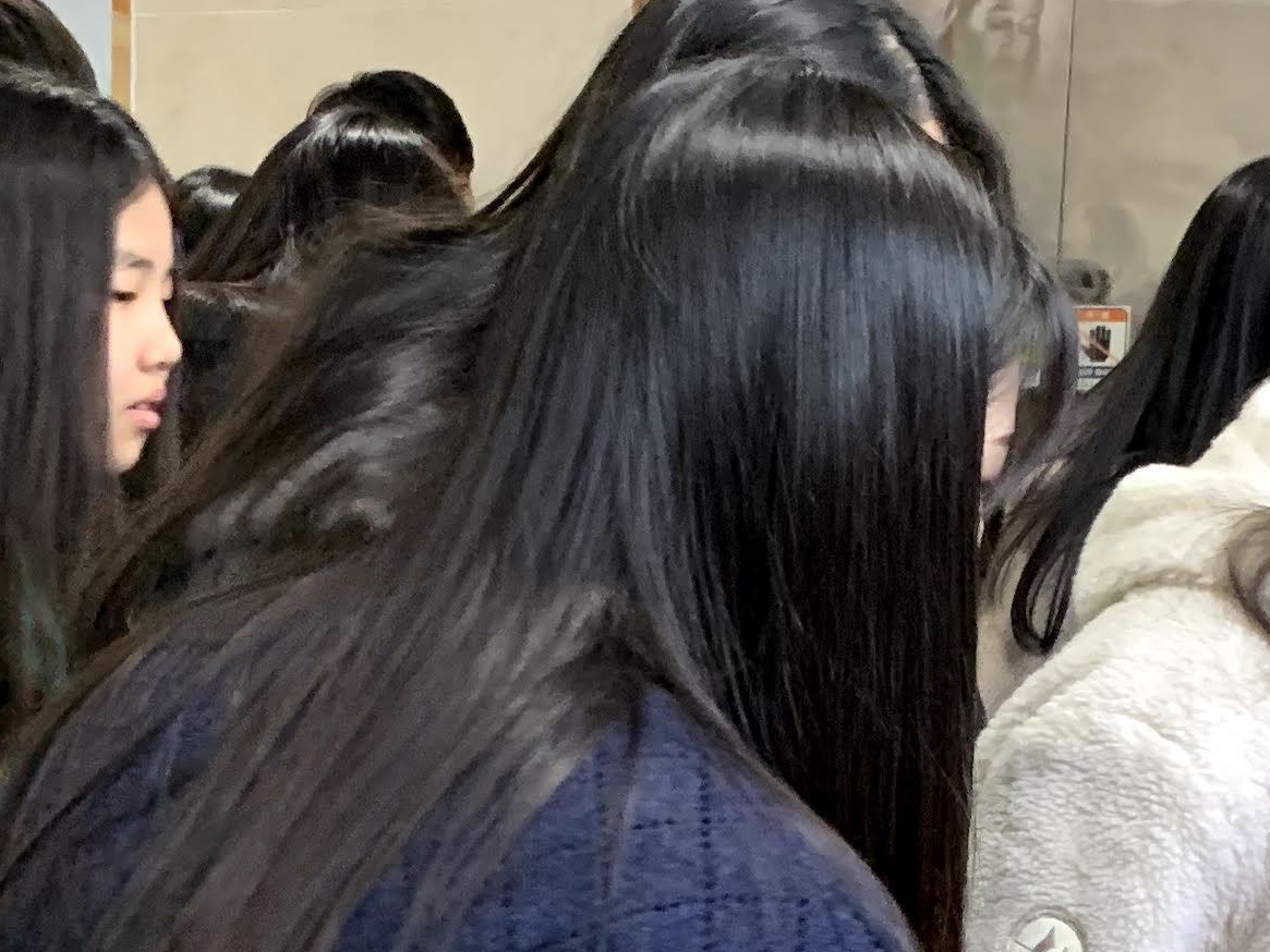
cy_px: 1029
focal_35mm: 90
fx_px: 3302
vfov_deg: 16.0
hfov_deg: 21.8
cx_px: 566
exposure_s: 1/60
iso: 320
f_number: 1.8
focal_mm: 4.25
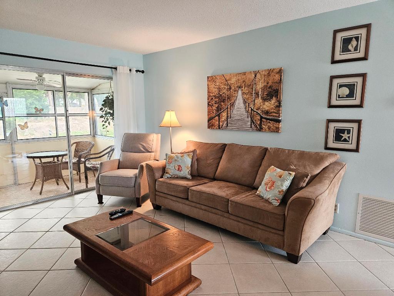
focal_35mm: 23
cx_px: 197
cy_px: 148
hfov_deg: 73.9
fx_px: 262
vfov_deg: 58.9
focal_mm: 5.4
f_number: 1.8
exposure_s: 1/120
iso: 500
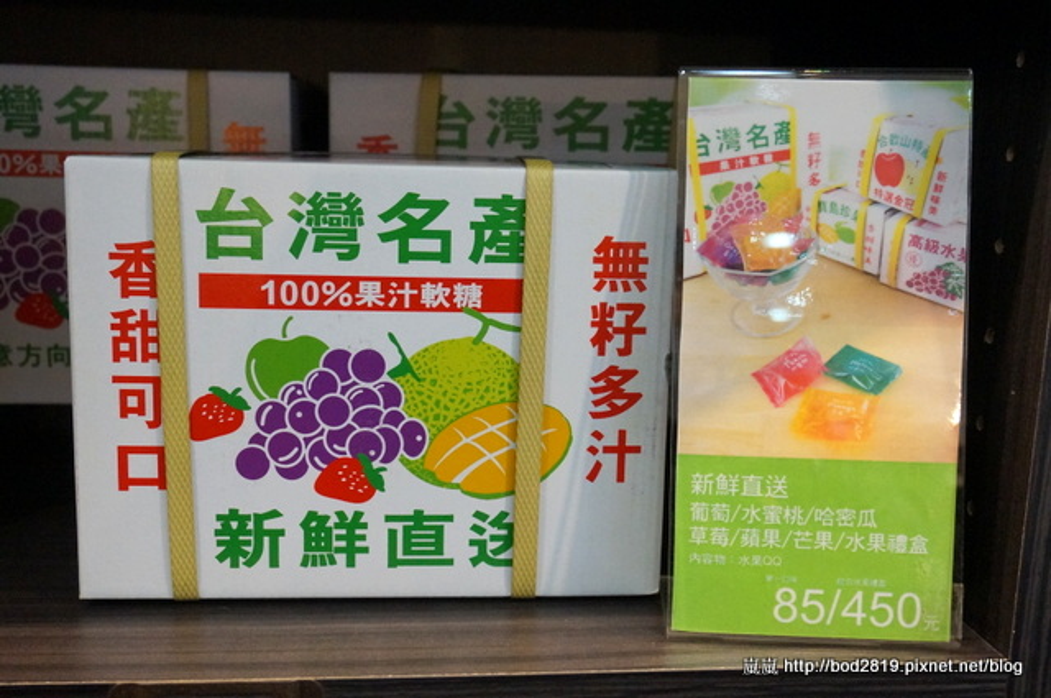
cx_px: 526
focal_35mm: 39
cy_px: 349
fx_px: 1137
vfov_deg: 34.1
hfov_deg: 49.6
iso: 3200
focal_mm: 26
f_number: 5
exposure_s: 1/125
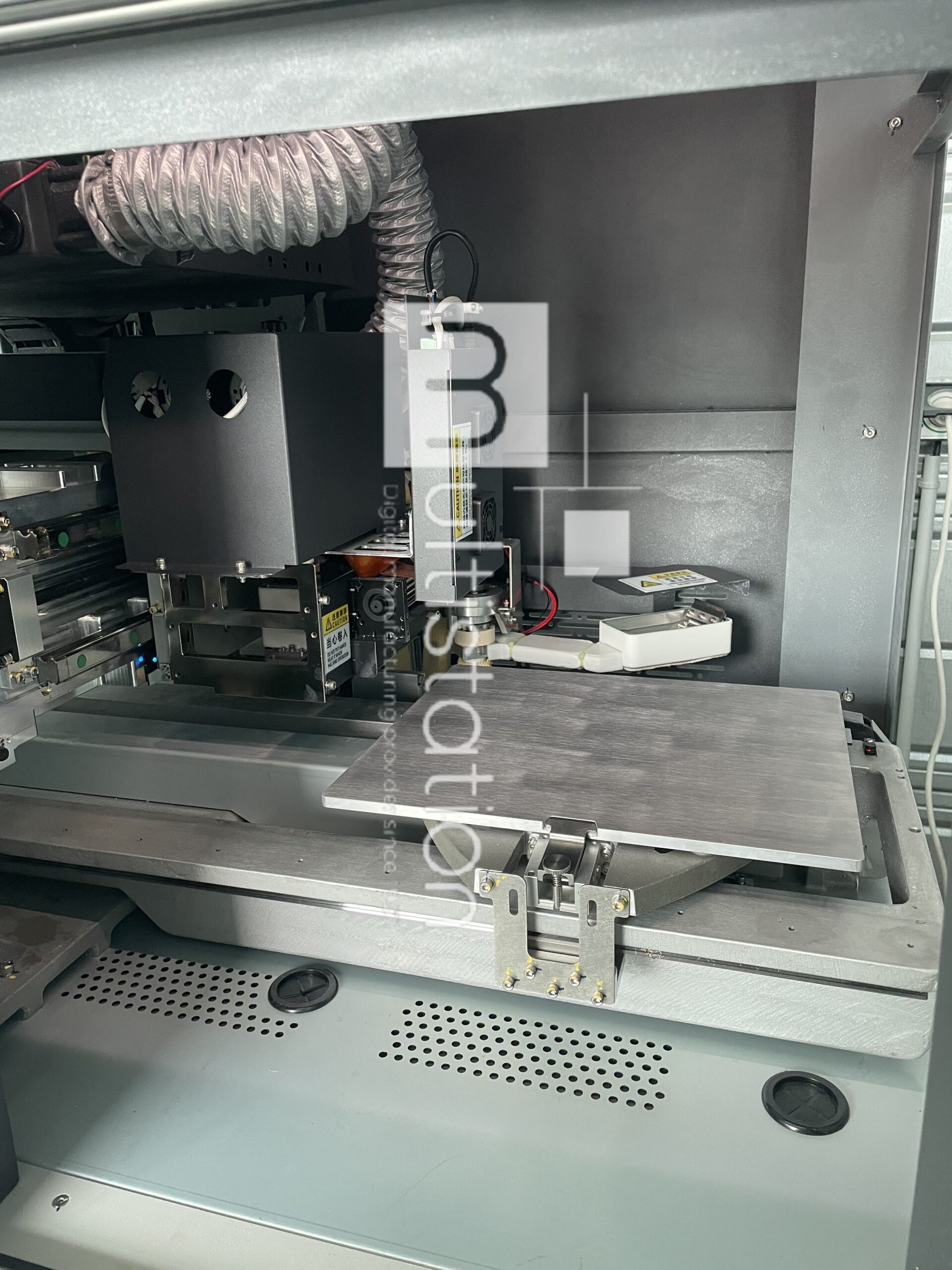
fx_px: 953
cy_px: 635
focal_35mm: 26
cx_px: 476
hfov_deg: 53.1
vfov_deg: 67.3
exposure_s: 1/60
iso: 160
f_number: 1.6
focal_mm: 4.2
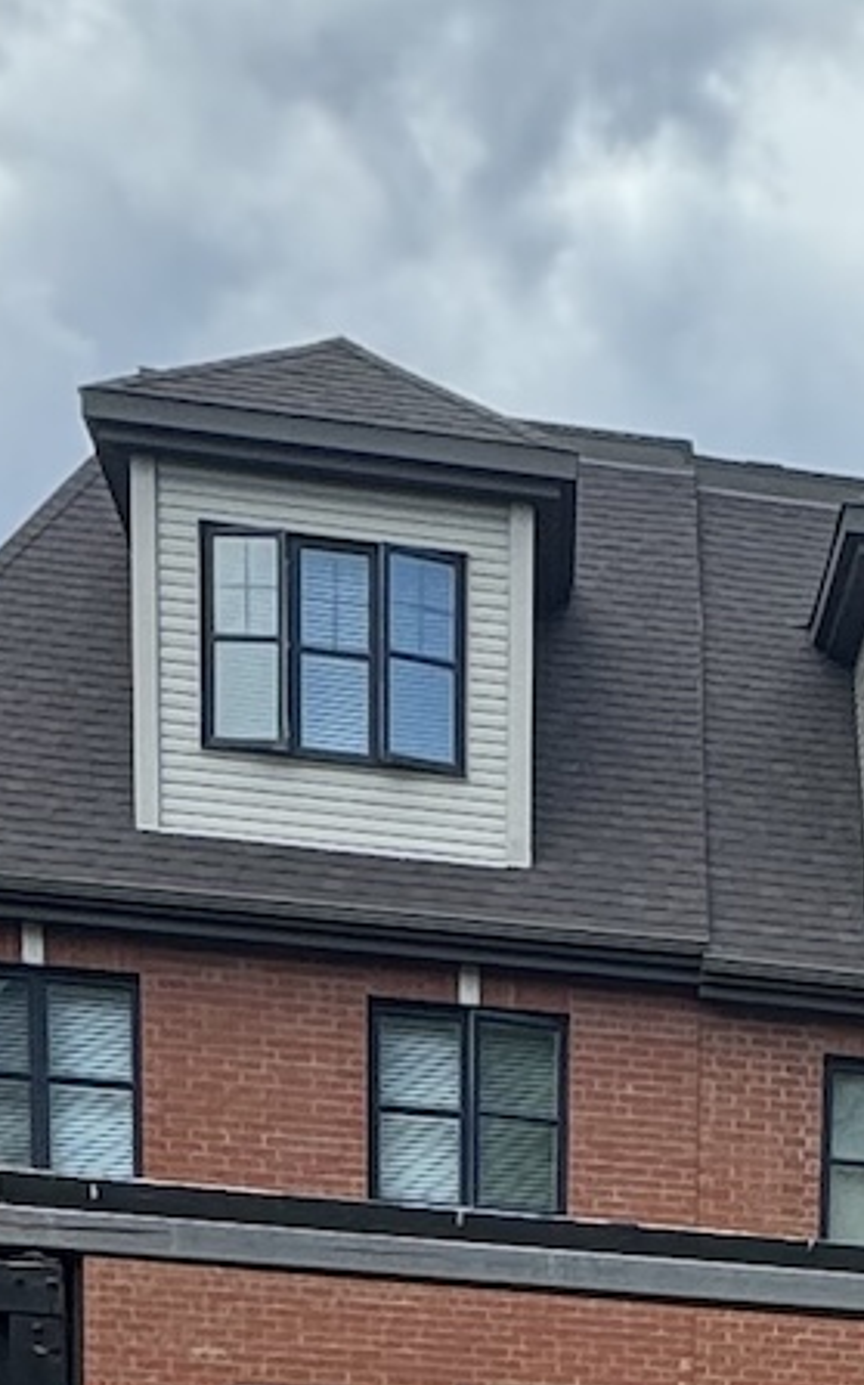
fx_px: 3205
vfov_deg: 19.6
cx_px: 1192
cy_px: 2324
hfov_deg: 14.6
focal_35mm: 85
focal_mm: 2.22
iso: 40
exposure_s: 1/264
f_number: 2.2
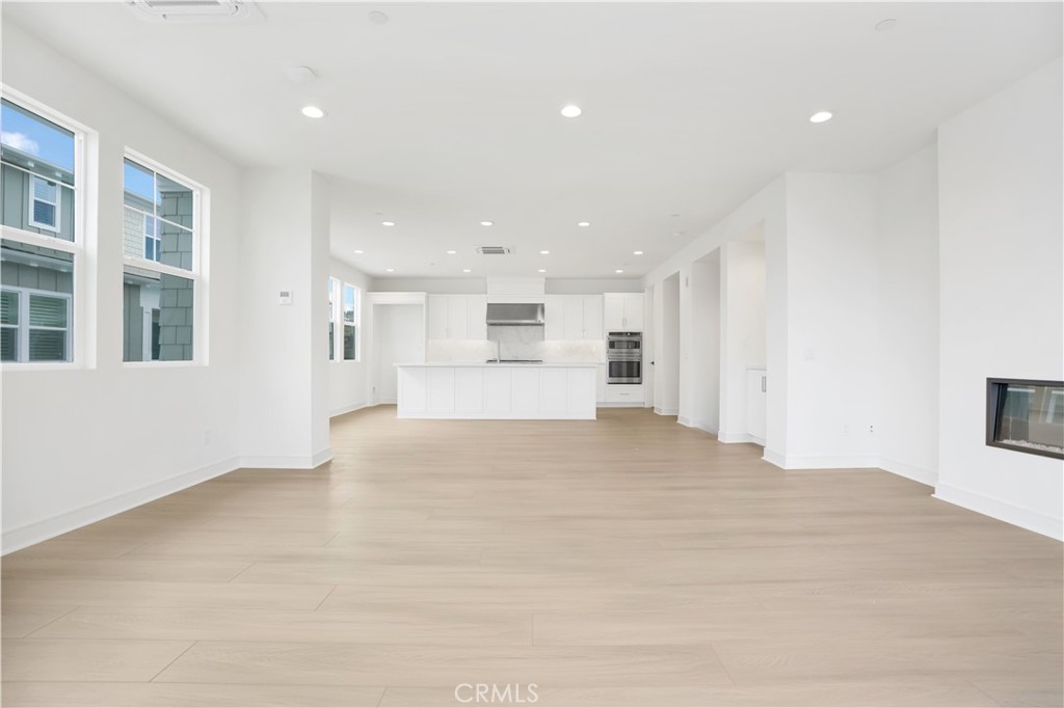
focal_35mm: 16
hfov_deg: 96.8
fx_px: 473
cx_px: 532
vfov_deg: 73.7
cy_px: 354
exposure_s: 1/40
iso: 400
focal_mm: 16
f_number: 7.1
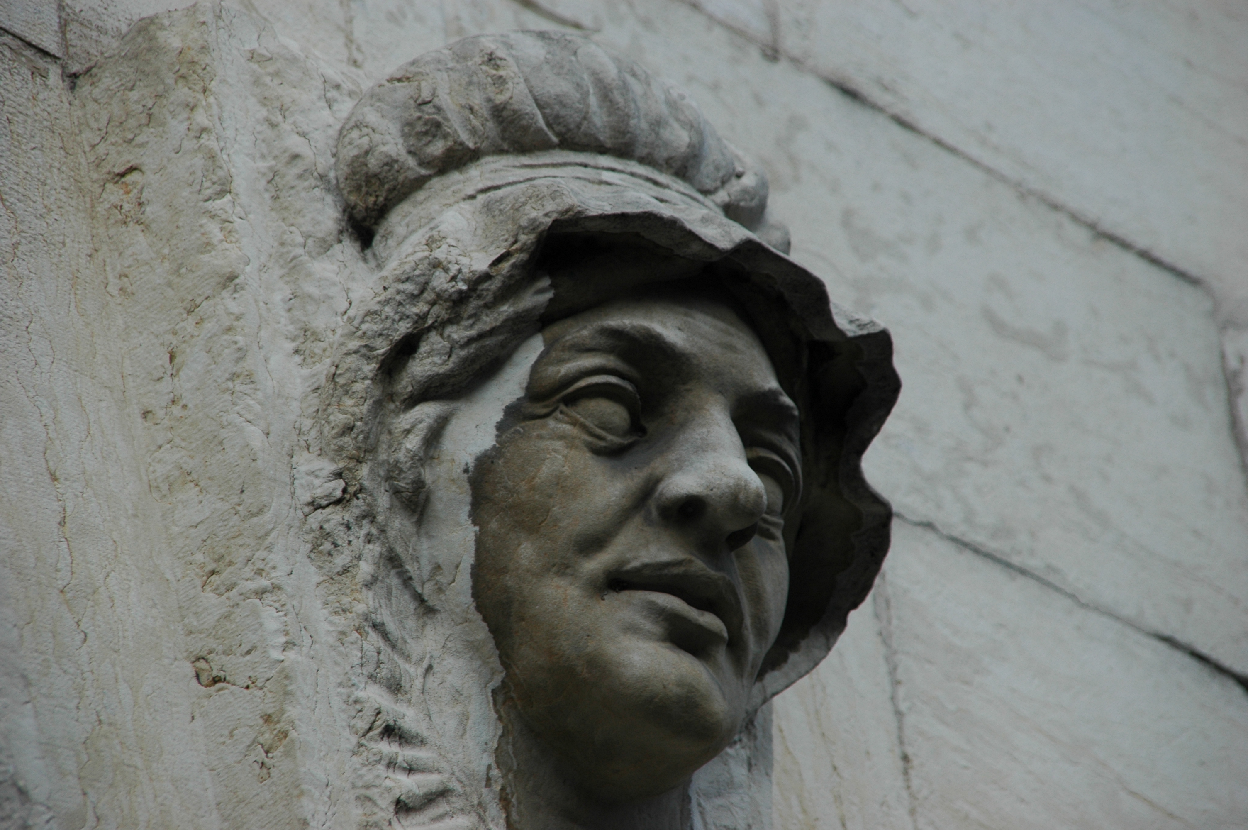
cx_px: 624
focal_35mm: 300
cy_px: 415
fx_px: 10391
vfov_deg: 4.6
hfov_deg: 6.9
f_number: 7.1
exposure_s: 1/60
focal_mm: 200
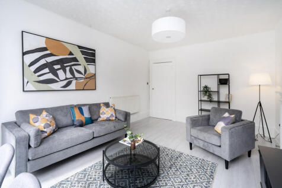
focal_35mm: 16
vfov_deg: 73.7
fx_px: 125
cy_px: 94
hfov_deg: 96.8
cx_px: 141
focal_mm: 16
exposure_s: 1/50
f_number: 8
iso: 400
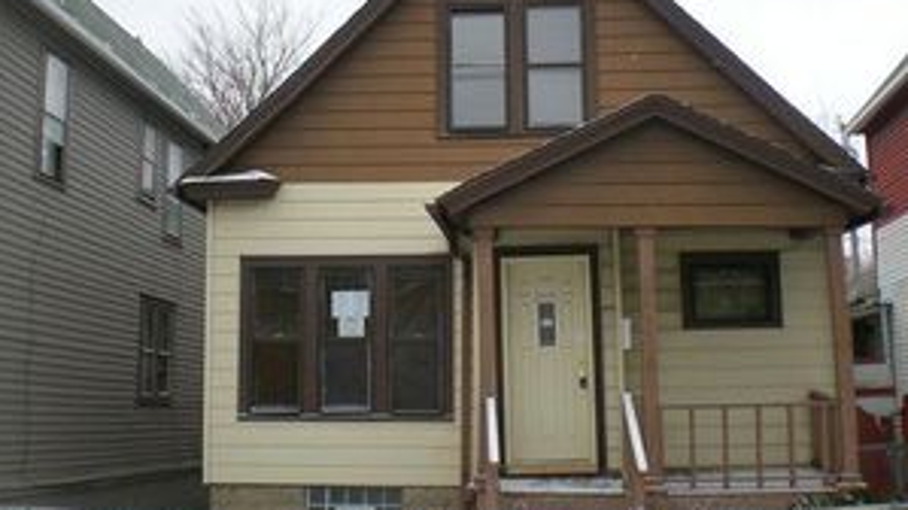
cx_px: 465
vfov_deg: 24.9
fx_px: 1155
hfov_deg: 42.9
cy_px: 222
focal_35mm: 48
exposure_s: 1/227
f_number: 4.6
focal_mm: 6.3
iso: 77
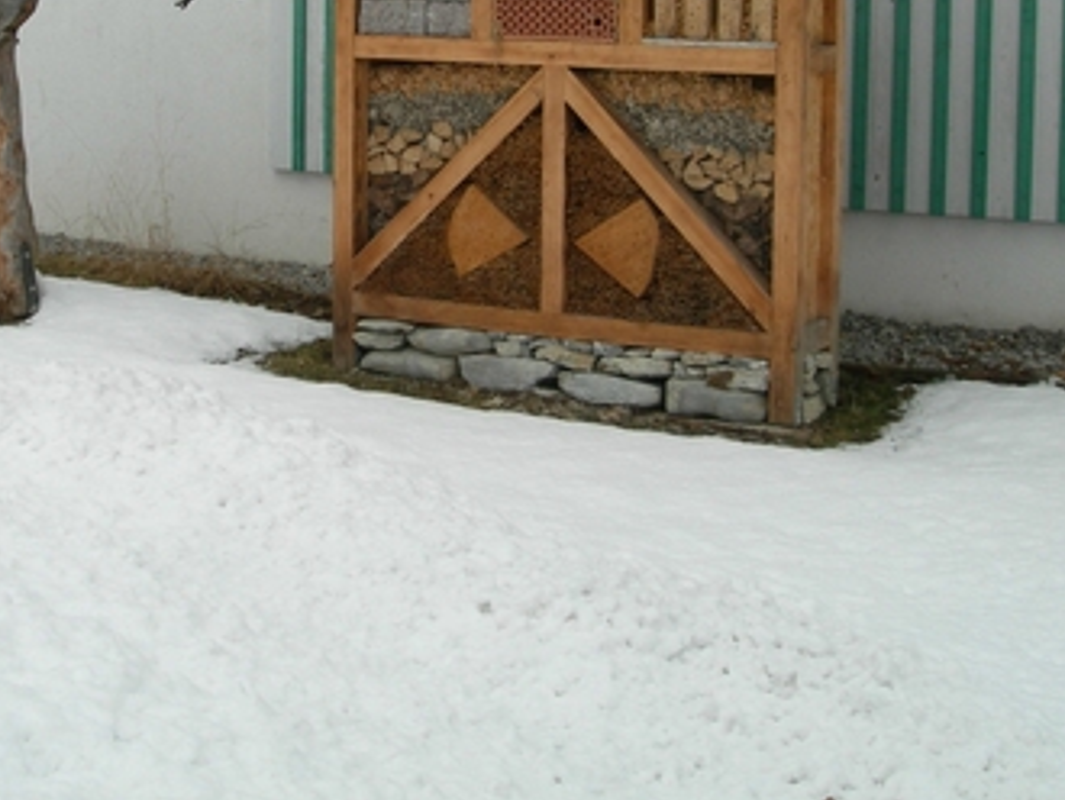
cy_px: 84
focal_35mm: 69
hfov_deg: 28.1
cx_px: 445
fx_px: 2124
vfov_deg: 20.9
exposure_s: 1/363
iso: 50
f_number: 4.8
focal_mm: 7.8
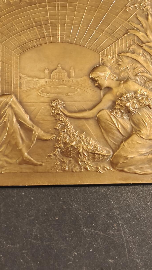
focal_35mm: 37
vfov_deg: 53.7
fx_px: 265
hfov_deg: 32.0
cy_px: 111
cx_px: 66
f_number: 2
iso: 800
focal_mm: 2.32
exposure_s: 1/46.7
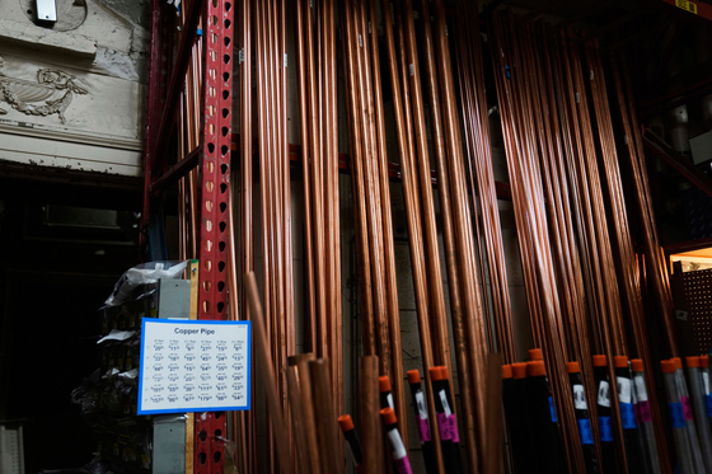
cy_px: 237
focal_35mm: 35
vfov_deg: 37.8
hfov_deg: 54.4
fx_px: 692
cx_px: 356
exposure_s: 1/200
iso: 1600
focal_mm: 35
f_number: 2.8
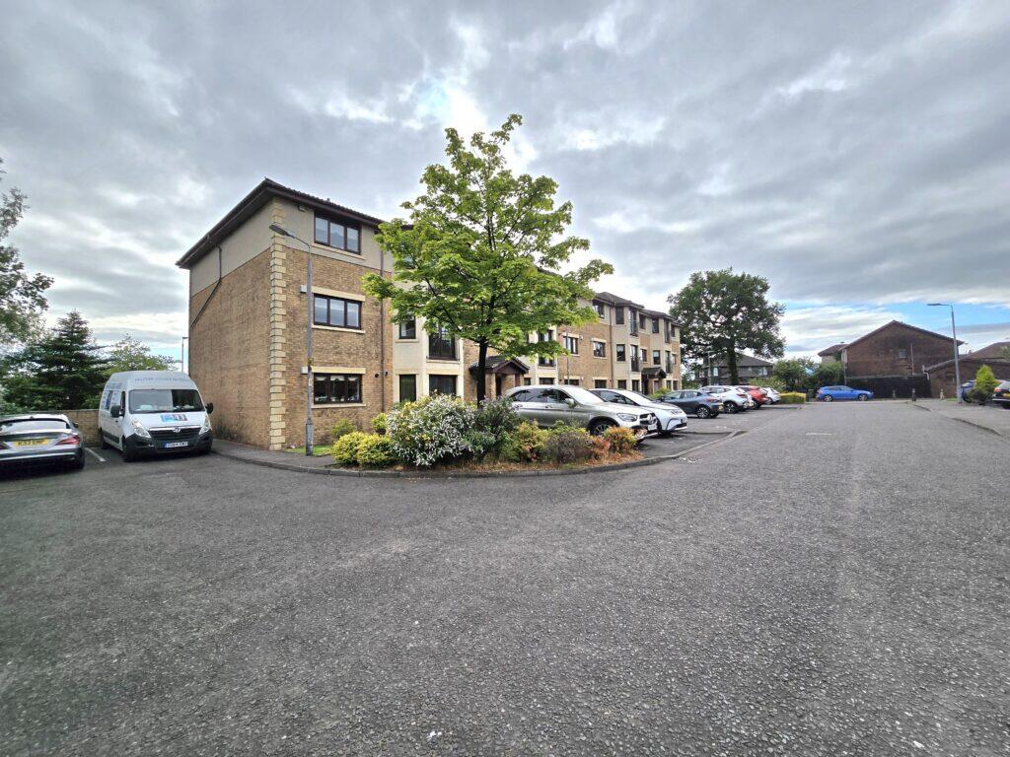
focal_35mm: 13
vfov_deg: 89.9
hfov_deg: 106.2
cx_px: 505
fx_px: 379
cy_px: 378
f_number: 2.2
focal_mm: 2.2
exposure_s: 1/3333
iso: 50
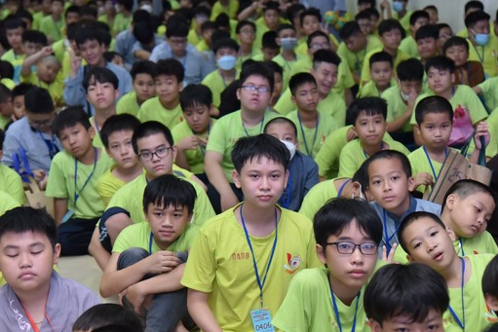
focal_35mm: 84
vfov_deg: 16.3
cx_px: 263
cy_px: 206
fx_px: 1162
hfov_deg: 24.2
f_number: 4.5
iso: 2000
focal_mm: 66
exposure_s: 1/160
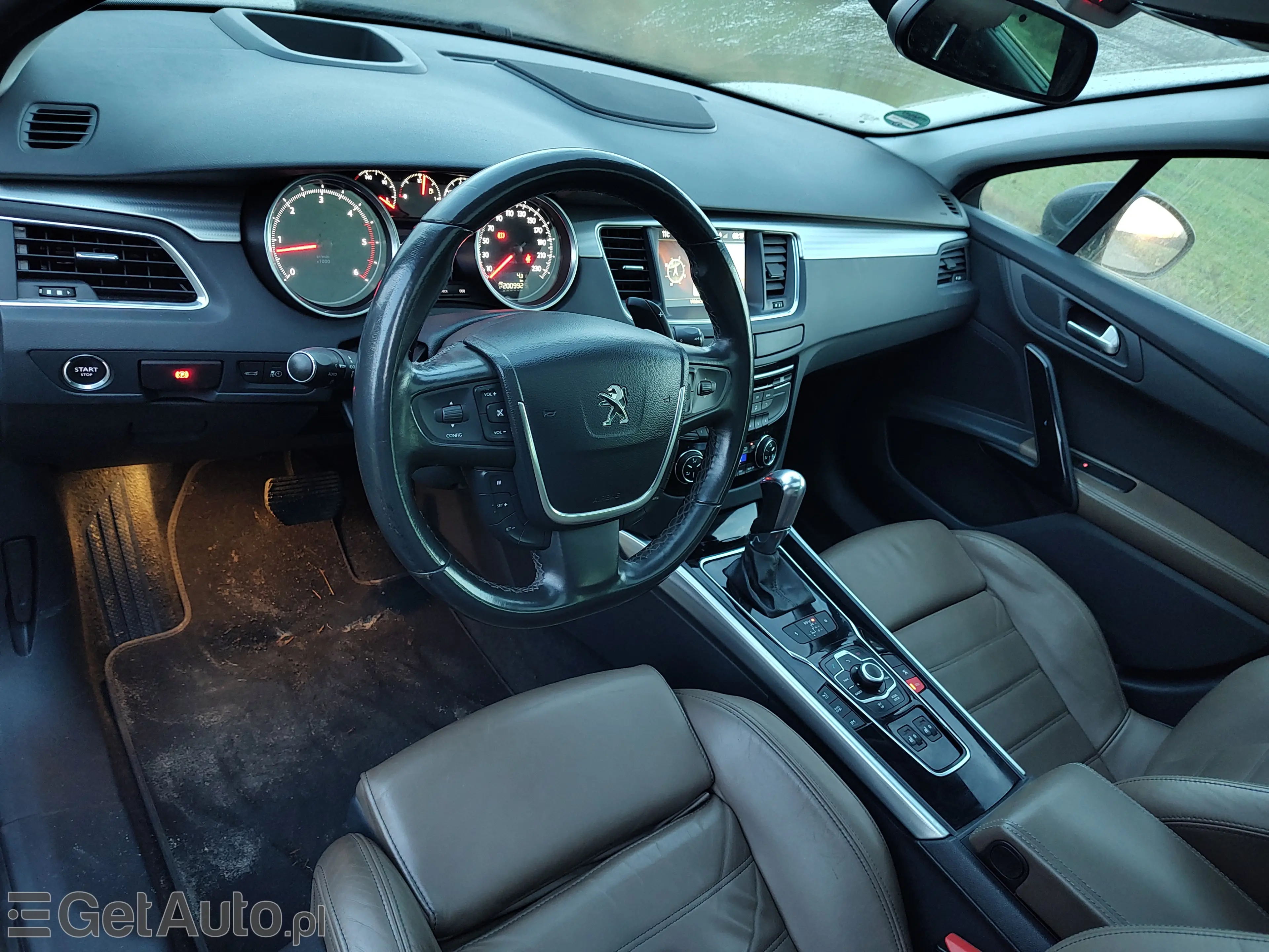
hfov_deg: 73.9
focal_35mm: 23
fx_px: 843
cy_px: 476
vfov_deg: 58.9
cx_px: 634
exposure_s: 1/33.3
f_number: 1.8
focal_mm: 5.56
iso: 703
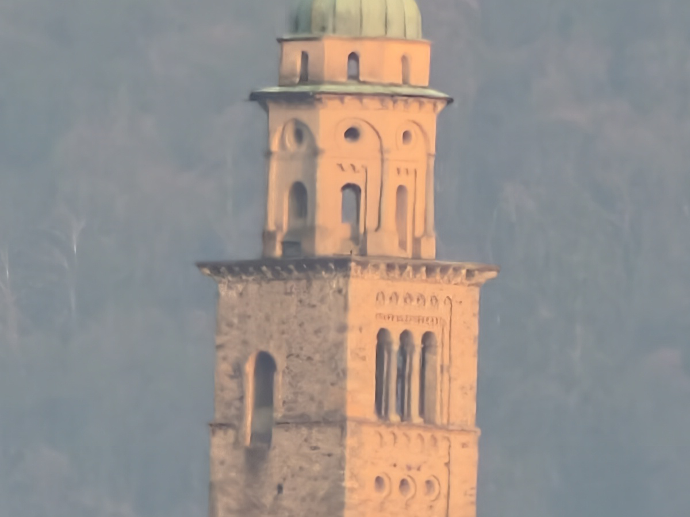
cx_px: 345
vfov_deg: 7.4
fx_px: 3987
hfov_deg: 9.9
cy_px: 258
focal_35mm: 200
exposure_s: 1/100
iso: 212
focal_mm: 52.8
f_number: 2.7
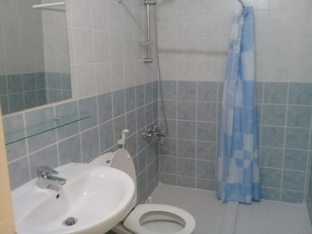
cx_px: 156
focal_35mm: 31
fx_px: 279
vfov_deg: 45.5
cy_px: 117
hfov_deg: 58.3
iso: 320
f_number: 2.2
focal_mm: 3.3
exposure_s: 1/17
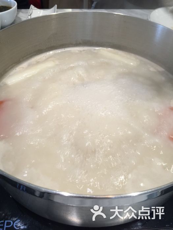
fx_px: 193
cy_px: 115
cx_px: 86
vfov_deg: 61.7
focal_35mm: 29
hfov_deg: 48.2
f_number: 2.2
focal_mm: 4.15
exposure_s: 1/15
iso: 40
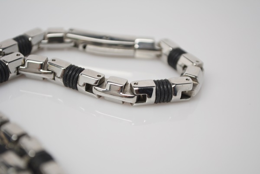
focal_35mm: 82
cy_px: 87
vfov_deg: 16.6
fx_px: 596
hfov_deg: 24.6
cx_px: 130
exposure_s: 1/80
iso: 400
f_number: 5.6
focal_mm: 55
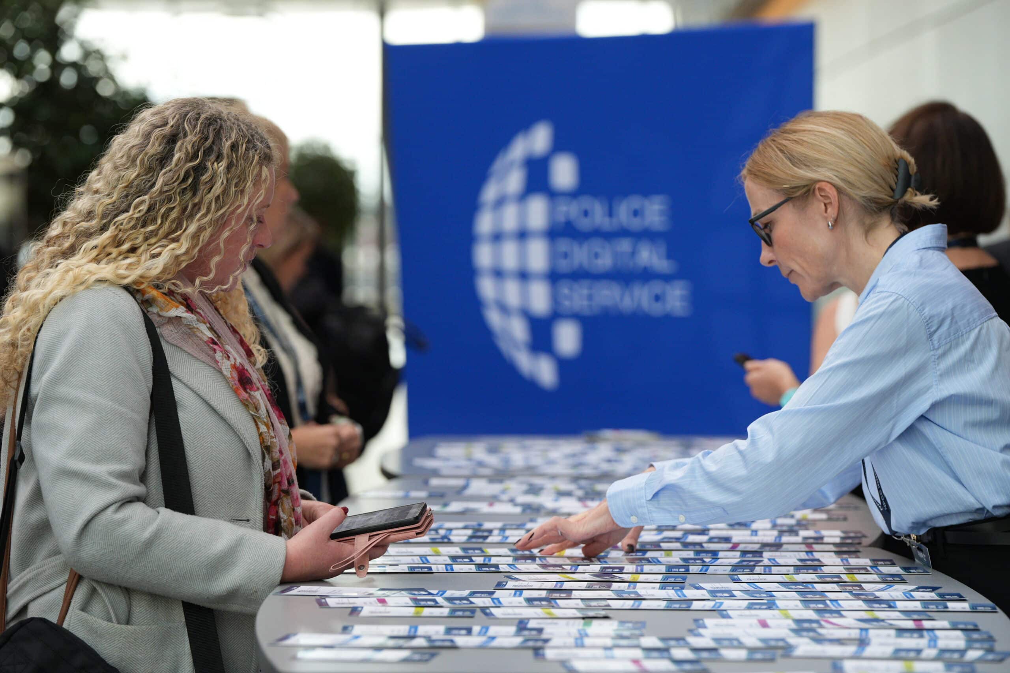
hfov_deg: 14.3
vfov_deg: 9.5
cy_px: 336
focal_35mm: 144
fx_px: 4040
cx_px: 505
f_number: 4.5
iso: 2000
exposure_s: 1/1600
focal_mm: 144
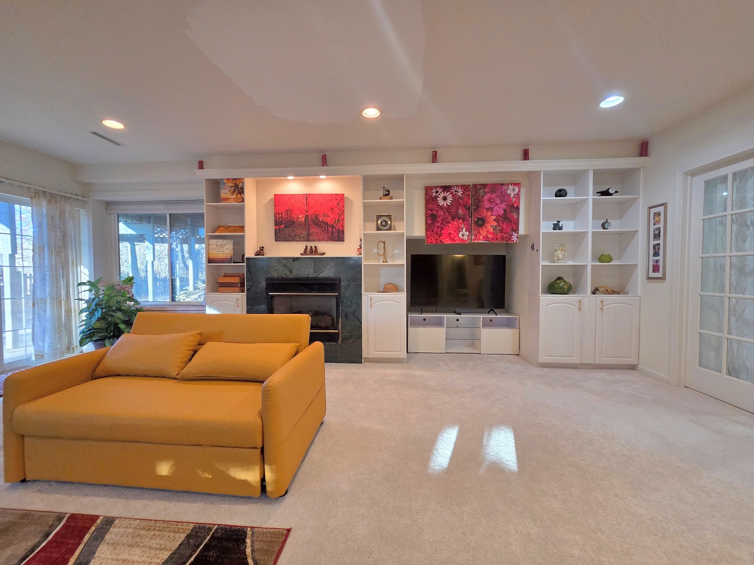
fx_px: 283
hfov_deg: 106.2
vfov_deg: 89.9
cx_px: 377
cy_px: 282
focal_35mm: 13
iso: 250
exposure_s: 1/120
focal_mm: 2.2
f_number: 2.2
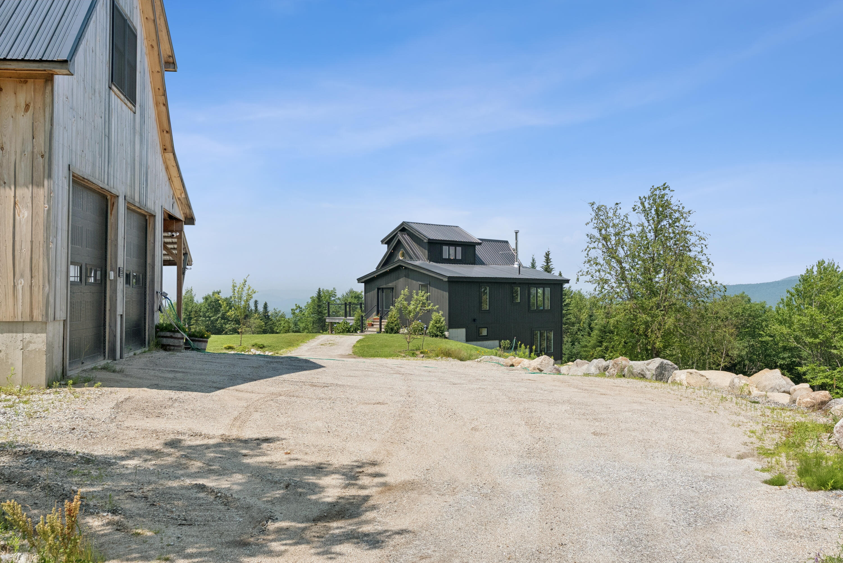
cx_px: 422
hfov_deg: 54.4
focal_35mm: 35
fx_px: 820
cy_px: 282
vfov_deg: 37.9
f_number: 7.1
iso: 320
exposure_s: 1/1250
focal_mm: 35
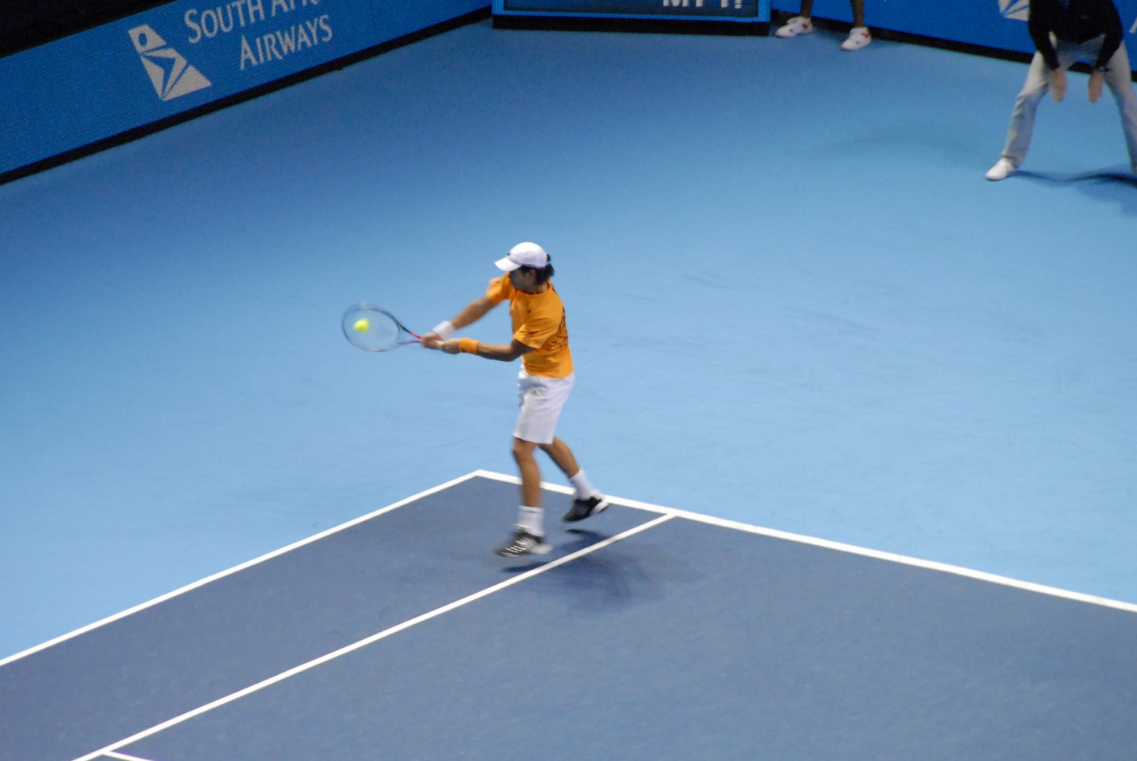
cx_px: 546
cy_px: 383
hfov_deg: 5.1
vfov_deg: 3.4
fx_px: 12869
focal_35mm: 407
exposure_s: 1/90
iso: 1000
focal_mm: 200
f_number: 5.6
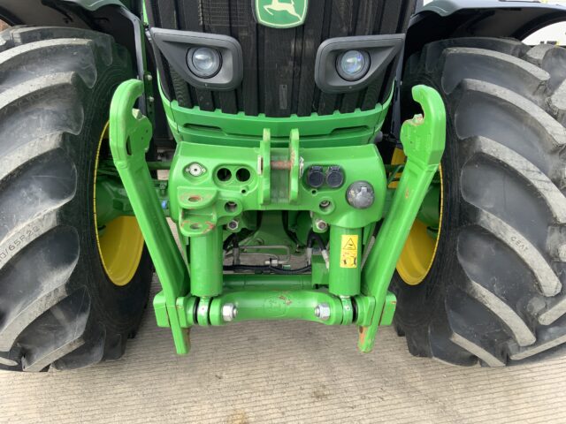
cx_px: 283
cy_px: 212
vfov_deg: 48.2
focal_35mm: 29
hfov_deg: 61.7
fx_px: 474
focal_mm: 3
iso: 16
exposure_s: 1/153
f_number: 1.8
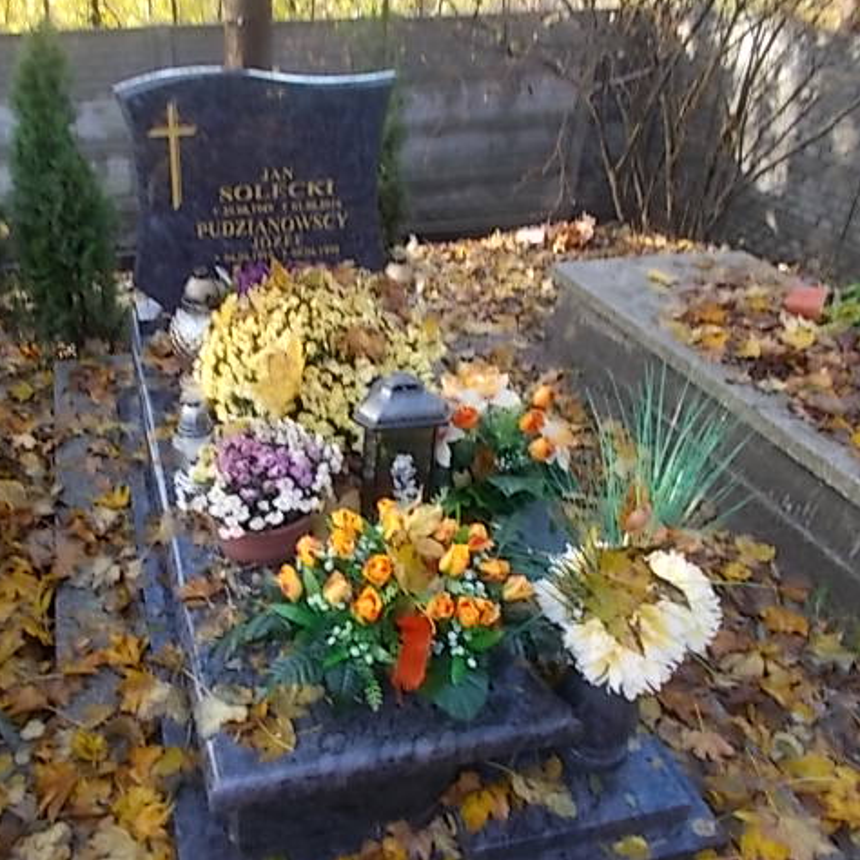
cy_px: 428
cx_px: 281
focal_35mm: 31
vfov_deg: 52.5
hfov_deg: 51.5
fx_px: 871
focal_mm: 4.6
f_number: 3.2
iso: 80
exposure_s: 1/50
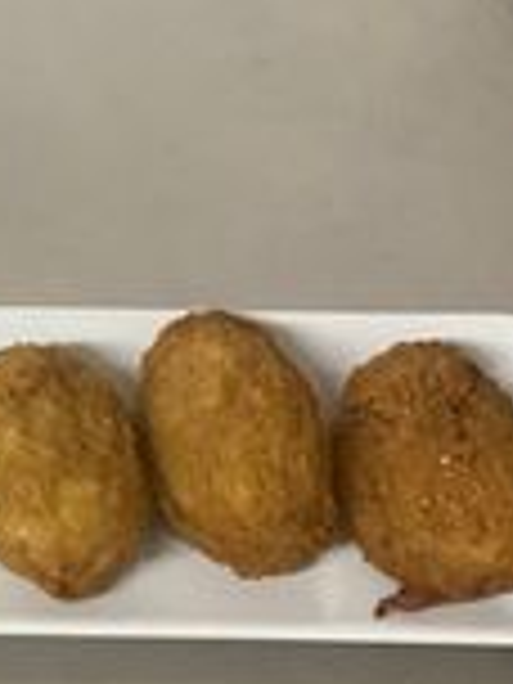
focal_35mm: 146
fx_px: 2885
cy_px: 369
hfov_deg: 10.0
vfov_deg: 13.5
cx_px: -135
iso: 200
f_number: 2
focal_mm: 6
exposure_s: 1/33
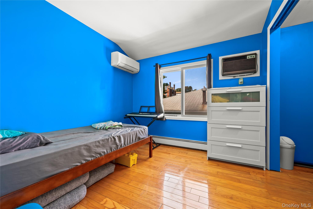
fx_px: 122
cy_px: 104
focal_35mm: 14
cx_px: 156
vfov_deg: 81.2
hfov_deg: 104.3
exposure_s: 1/5
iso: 800
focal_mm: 14
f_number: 8
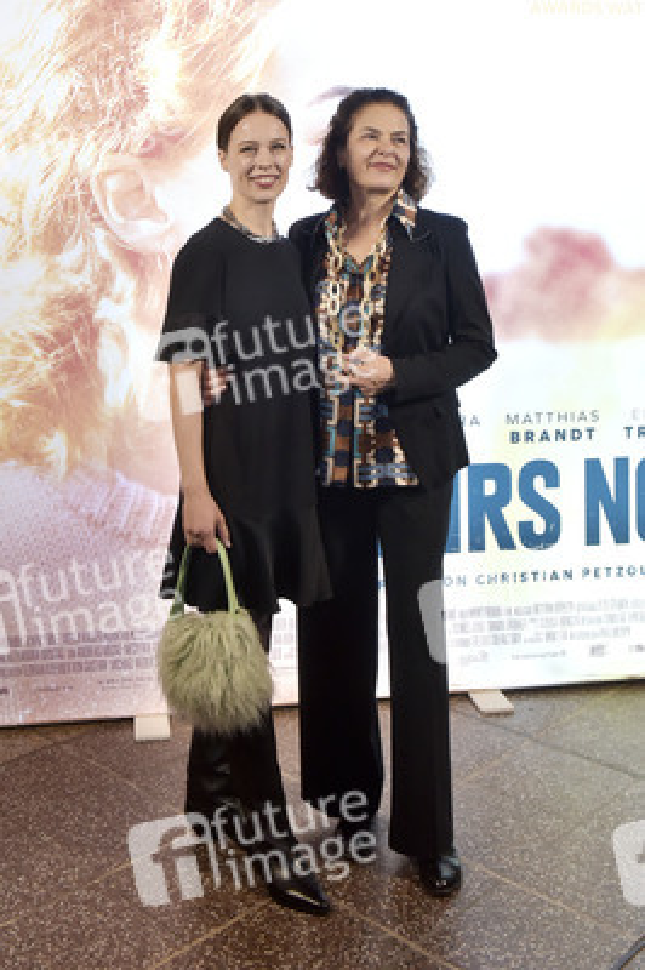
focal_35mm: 29
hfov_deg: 44.9
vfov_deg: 63.7
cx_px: 322
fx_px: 781
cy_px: 485
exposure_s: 1/125
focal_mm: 29
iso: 1600
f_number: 5.6
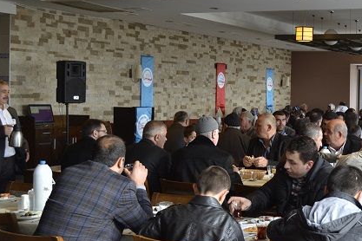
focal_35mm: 69
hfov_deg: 28.3
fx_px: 694
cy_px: 116
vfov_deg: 19.7
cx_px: 313
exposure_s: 1/100
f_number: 5
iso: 400
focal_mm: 24
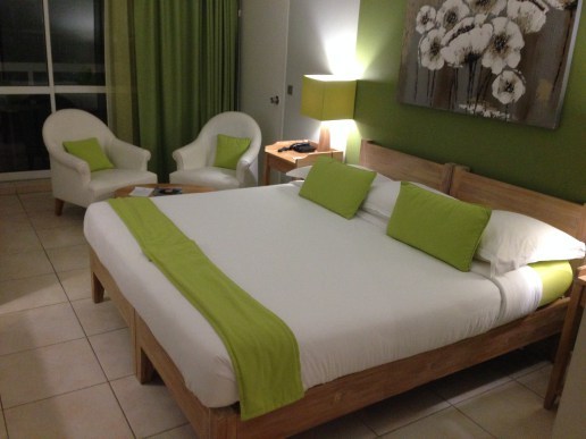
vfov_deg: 42.9
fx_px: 559
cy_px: 220
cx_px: 293
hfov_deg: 55.4
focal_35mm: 33
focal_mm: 4.12
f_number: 2.4
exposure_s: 1/20
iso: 320
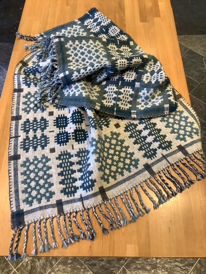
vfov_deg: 58.4
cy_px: 137
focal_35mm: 31
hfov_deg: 45.4
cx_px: 103
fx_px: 246
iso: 160
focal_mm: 3.3
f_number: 2.4
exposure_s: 1/50
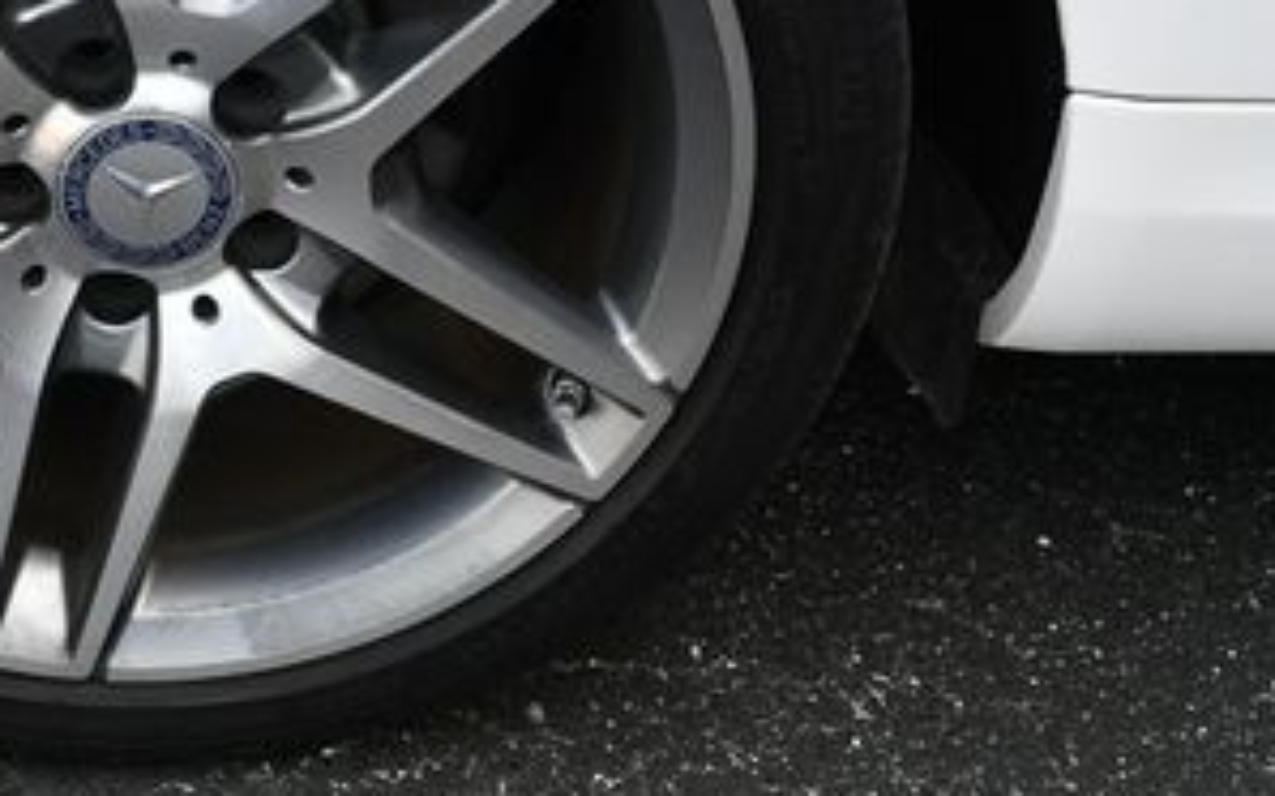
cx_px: 86
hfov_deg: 25.2
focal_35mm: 79
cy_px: 81
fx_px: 2744
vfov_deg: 16.3
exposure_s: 1/250
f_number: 6.3
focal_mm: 18
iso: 200
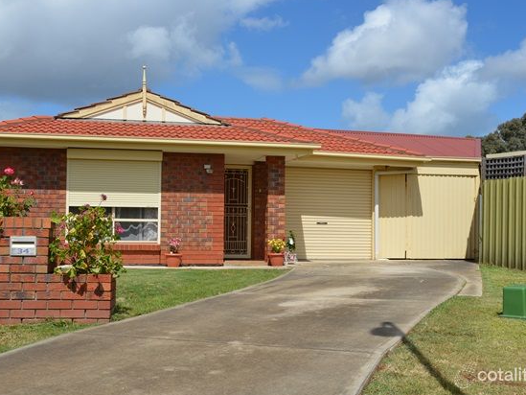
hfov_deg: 40.4
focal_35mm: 47
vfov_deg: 30.9
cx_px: 252
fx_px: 714
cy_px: 198
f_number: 10
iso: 100
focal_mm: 28
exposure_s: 1/400
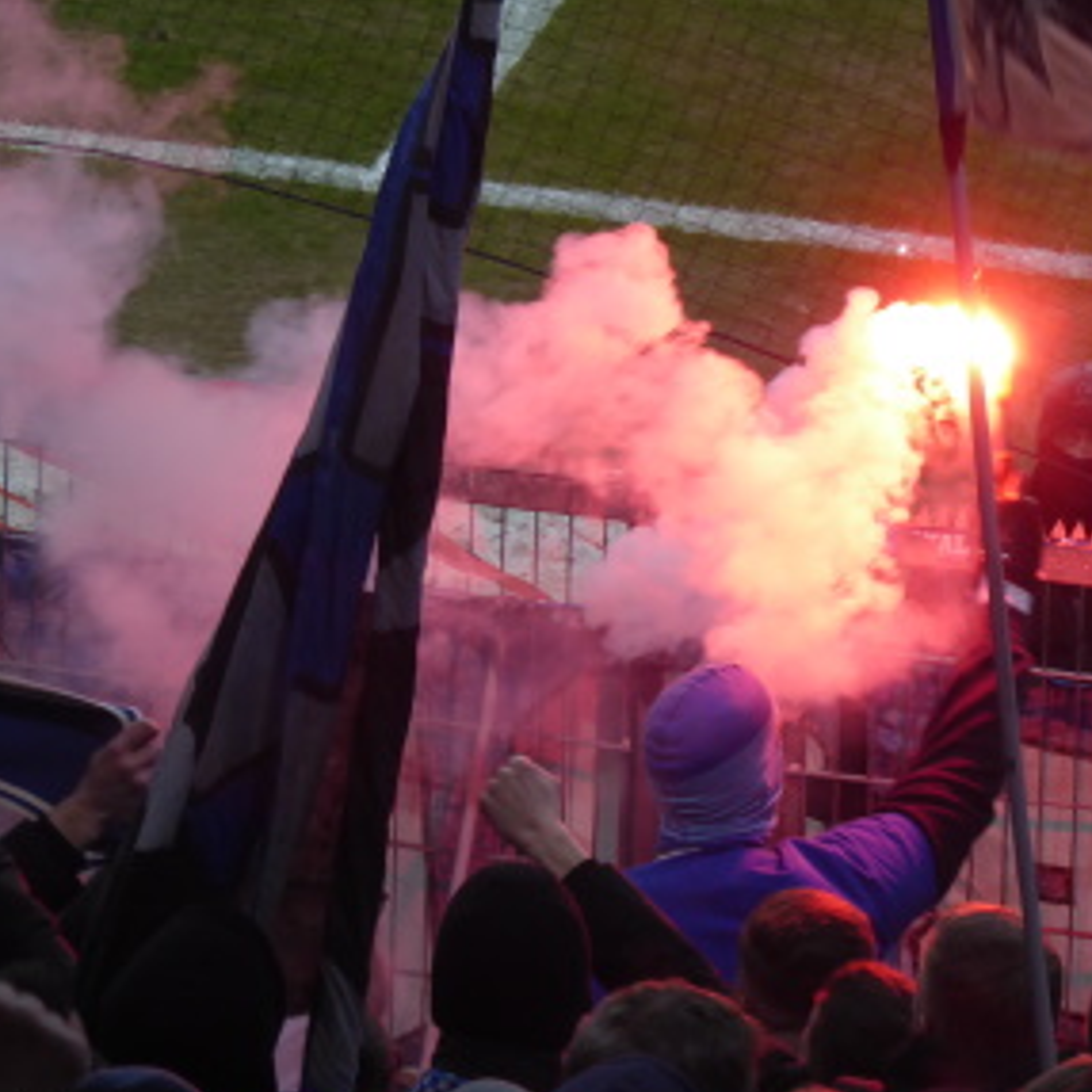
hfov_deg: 3.6
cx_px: 596
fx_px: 17203
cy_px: 542
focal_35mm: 482
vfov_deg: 3.6
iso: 250
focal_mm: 62.1
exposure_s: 1/80
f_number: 6
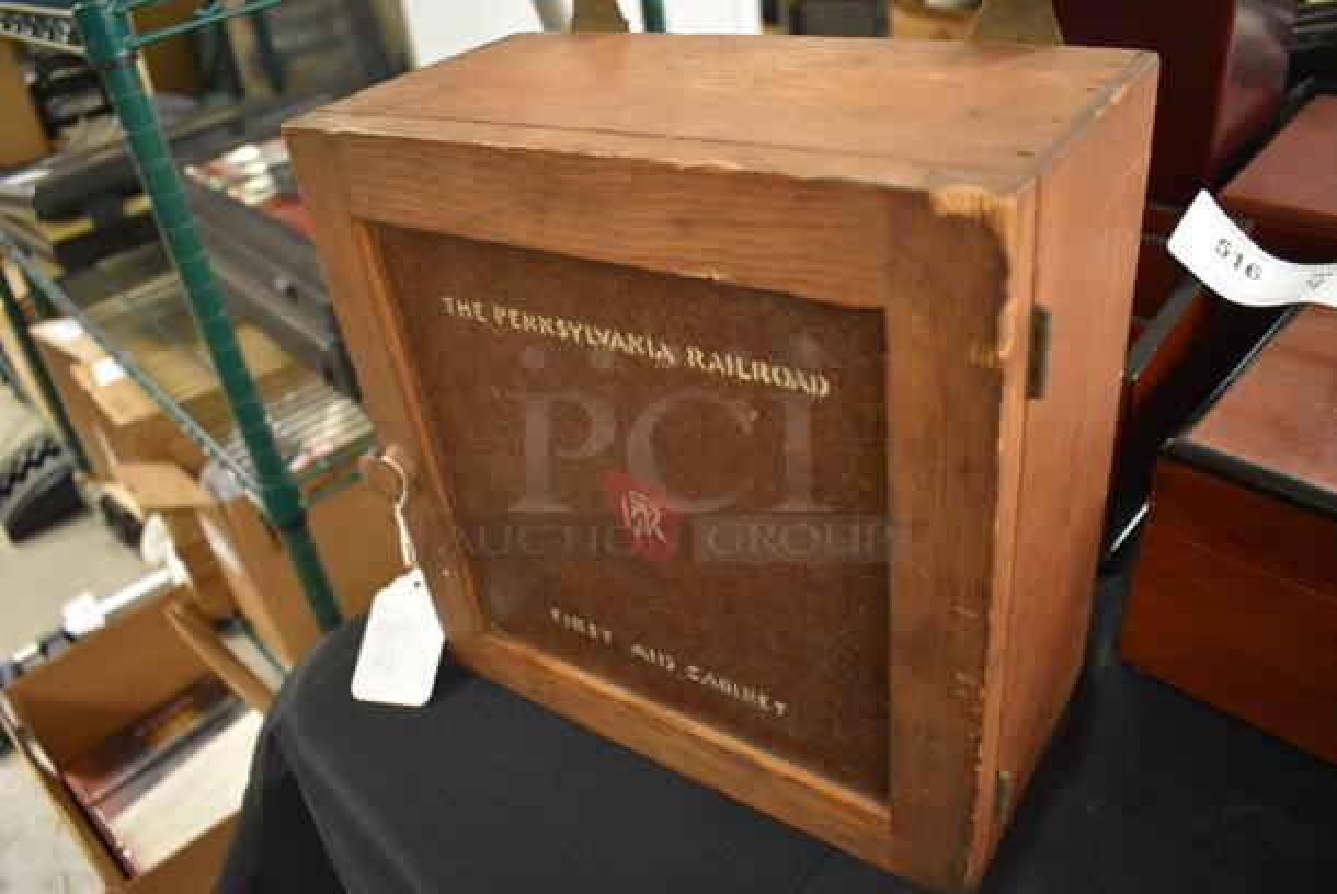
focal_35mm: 27
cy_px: 447
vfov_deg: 48.0
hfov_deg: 67.3
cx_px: 668
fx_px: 1004
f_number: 3.5
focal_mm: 18
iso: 2500
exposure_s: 1/30
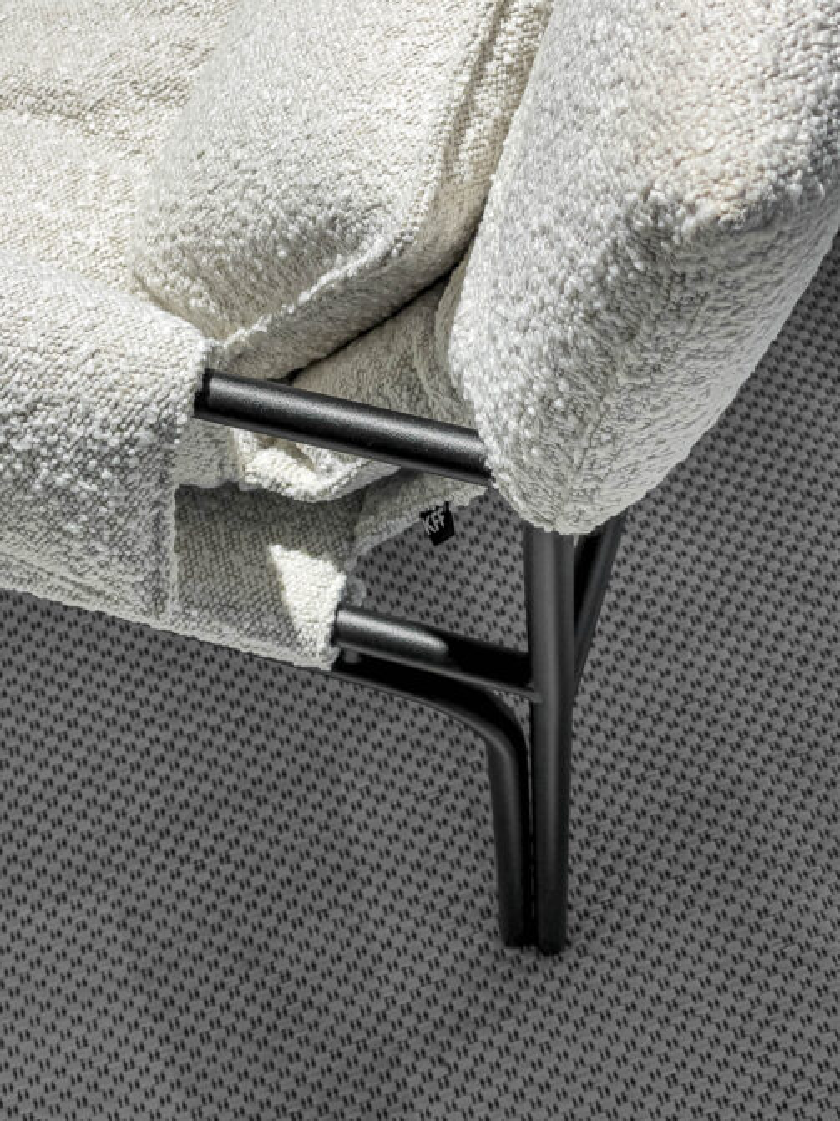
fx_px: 2007
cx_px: 448
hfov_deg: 23.6
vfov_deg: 31.2
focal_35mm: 62
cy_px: 481
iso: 80
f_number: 2
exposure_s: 1/100
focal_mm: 6
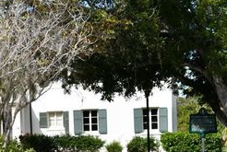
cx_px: -32
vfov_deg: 10.5
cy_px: 157
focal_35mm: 130
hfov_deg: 15.3
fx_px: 821
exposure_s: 1/250
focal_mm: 25
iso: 110
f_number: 8
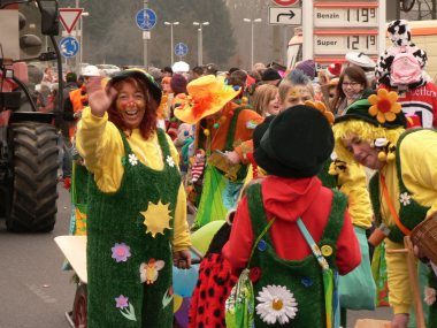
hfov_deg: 12.8
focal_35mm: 154
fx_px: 1944
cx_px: 218
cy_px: 164
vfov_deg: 9.6
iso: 80
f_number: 3.3
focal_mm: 25.7
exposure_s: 1/80
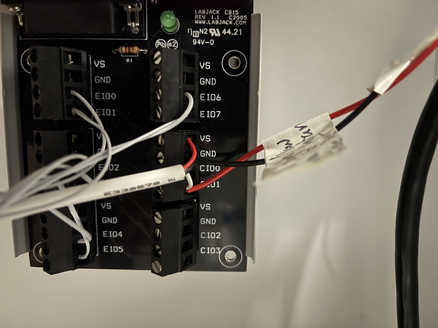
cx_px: 219
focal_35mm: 26
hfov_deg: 67.3
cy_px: 164
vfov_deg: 53.1
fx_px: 329
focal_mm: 5.1
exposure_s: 1/9
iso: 800
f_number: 1.6
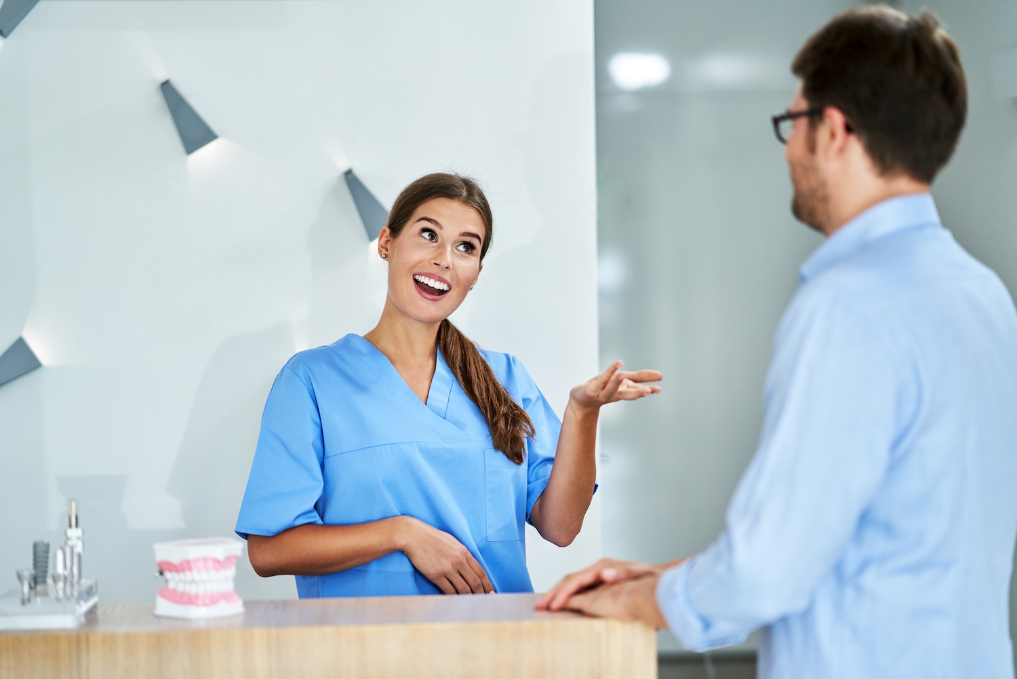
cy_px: 340
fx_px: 2402
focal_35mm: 85
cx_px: 508
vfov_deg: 16.1
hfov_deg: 23.9
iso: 400
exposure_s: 1/1600
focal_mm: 85
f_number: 1.4
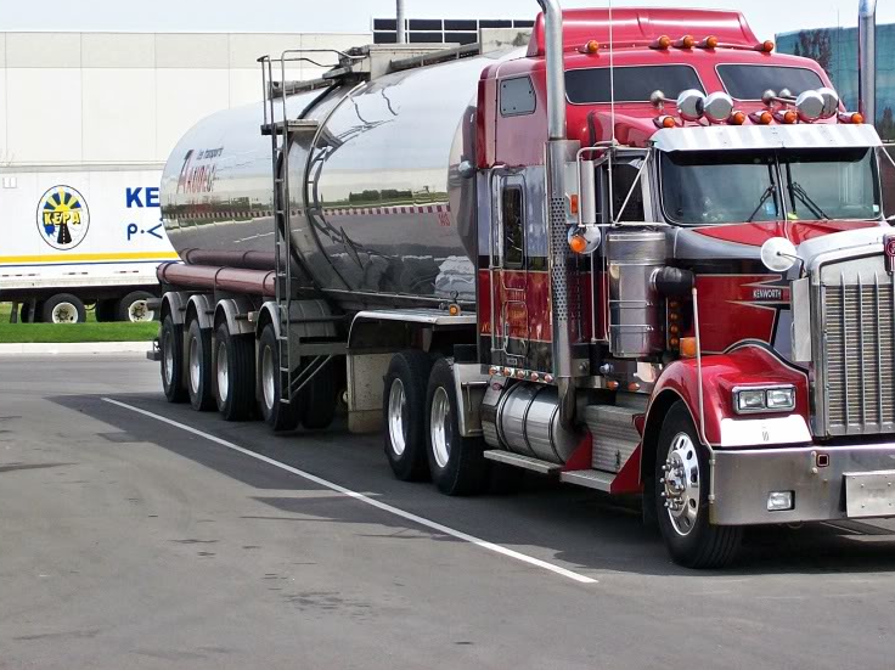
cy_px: 206
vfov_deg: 12.2
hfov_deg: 16.3
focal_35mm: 121
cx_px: 606
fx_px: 3126
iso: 80
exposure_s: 1/490
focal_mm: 14.3
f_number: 4.3
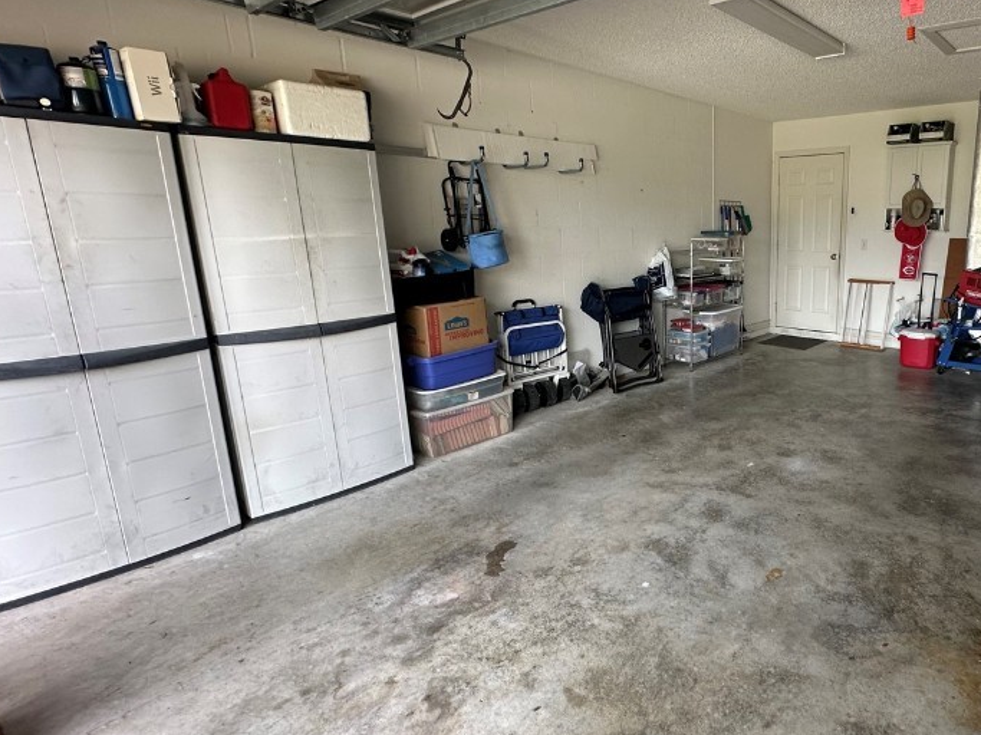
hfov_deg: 74.1
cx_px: 720
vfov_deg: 63.4
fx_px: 595
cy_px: 352
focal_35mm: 21
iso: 125
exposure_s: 1/99
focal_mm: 2.22
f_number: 2.2
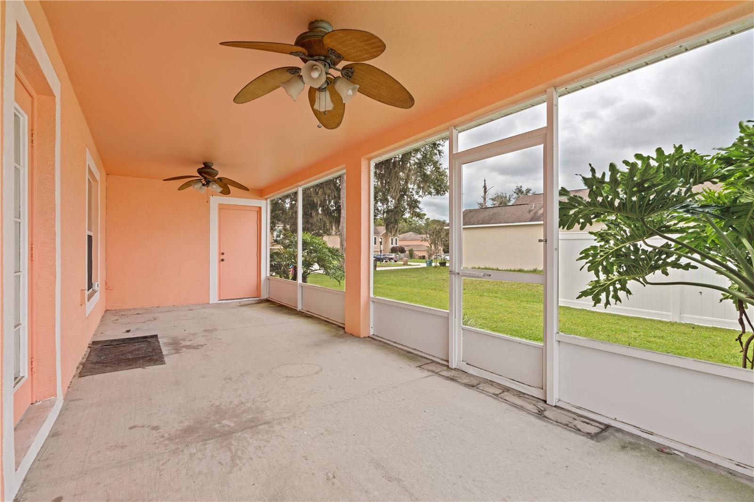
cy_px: 251
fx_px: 335
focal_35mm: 16
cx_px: 377
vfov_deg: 73.7
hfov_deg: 96.7
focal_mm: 16
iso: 250
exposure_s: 1/60
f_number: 6.3
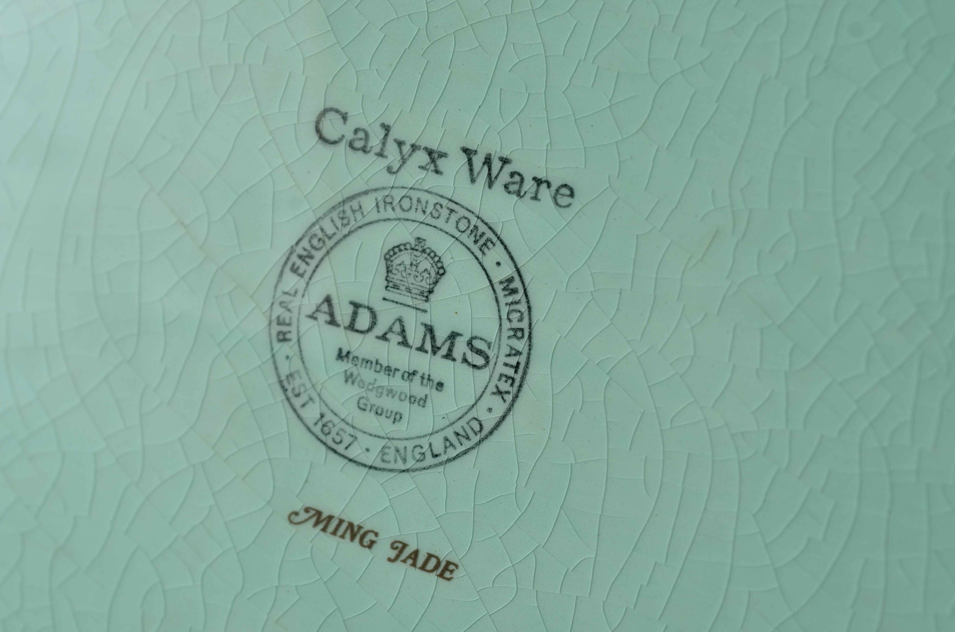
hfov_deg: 24.7
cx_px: 478
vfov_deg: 16.5
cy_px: 316
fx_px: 2184
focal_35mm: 82
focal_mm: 55
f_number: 5.6
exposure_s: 1/320
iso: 100
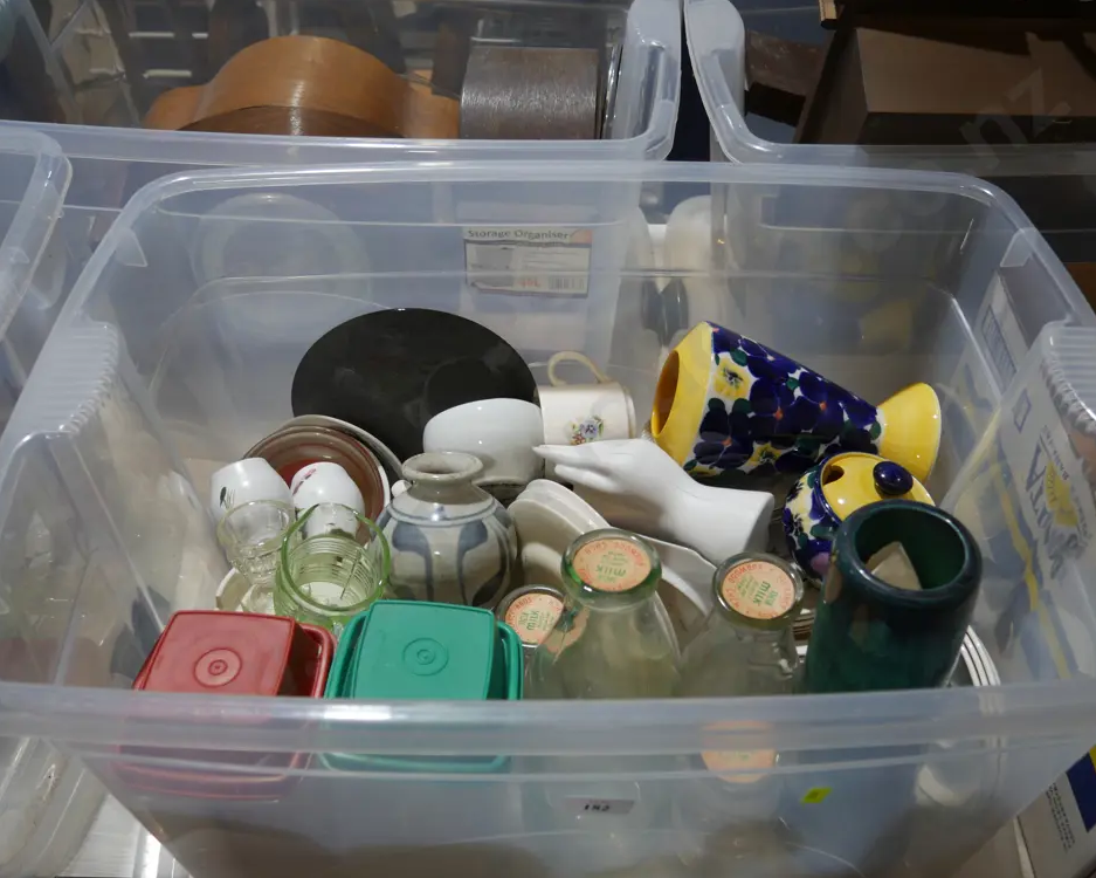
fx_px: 1038
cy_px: 448
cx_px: 575
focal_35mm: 32
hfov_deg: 55.6
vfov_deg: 45.8
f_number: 3.6
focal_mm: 15
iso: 200
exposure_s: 1/125
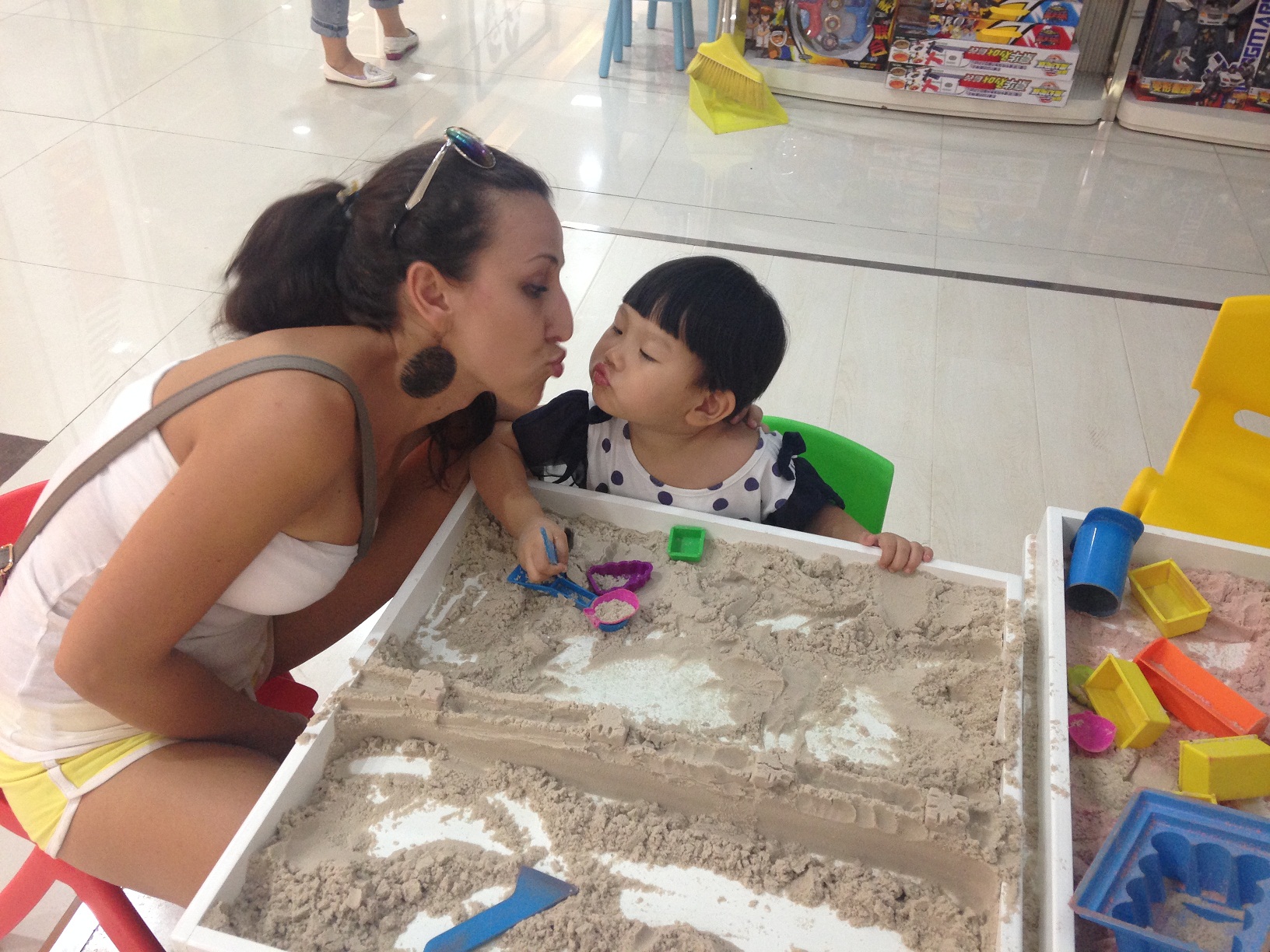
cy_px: 476
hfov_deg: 55.4
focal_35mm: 33
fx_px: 1211
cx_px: 635
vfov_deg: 42.9
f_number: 2.4
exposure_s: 1/20
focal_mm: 4.12
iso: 125
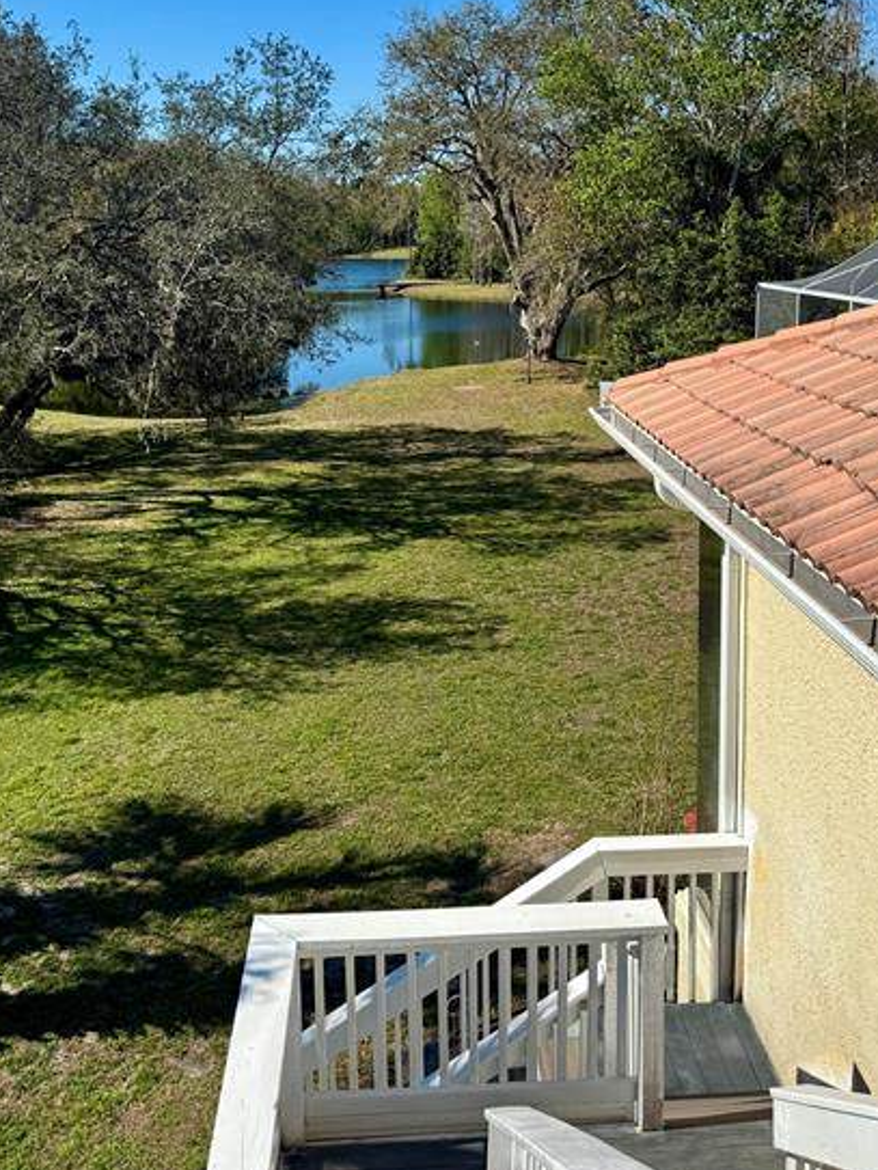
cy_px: 408
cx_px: 427
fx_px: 1149
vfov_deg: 53.1
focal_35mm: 34
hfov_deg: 41.8
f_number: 1.78
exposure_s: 1/5348
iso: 80
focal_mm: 6.76
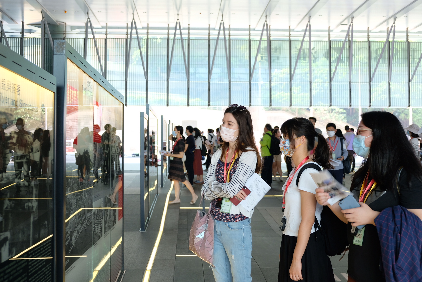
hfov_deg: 48.5
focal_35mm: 40
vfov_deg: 33.4
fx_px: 469
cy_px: 141
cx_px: 211
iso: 500
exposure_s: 1/60
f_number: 3.2
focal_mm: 26.5
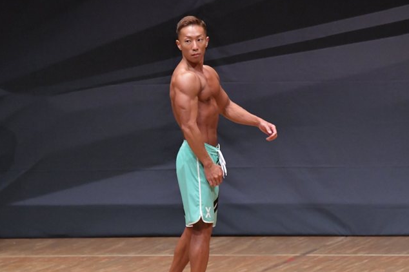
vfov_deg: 3.7
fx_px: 4167
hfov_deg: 5.6
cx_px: 196
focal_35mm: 367
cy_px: 149
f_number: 5.6
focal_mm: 200
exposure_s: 1/400
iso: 6400
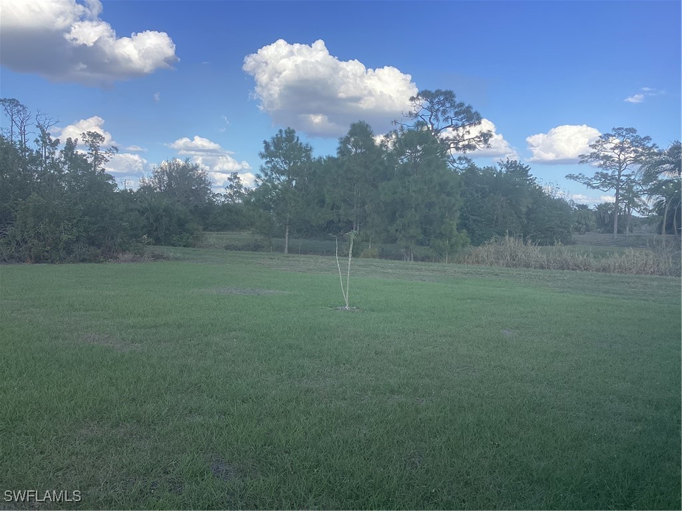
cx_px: 341
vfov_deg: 45.4
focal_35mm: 31
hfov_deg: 58.4
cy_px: 256
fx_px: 611
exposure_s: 1/673
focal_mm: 3.3
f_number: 2.4
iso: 25
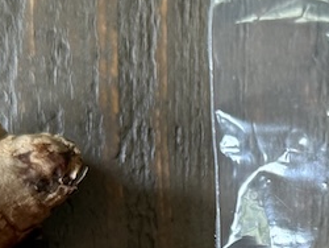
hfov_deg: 16.5
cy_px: 305
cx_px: 370
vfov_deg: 12.6
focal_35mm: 115
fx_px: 1094
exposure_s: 1/60
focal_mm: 6.76
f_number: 1.78
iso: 200
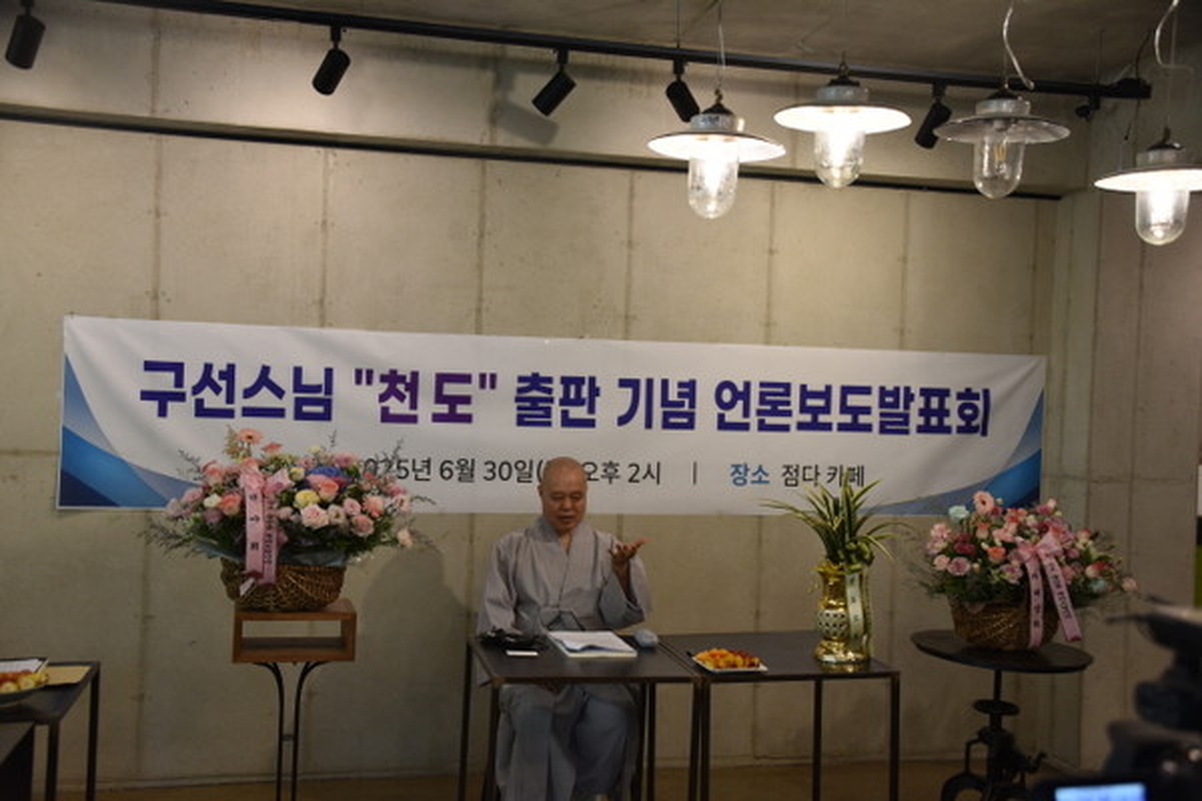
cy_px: 400
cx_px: 601
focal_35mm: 40
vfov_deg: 33.4
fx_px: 1335
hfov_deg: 48.5
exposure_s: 1/60
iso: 800
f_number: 4
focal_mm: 40
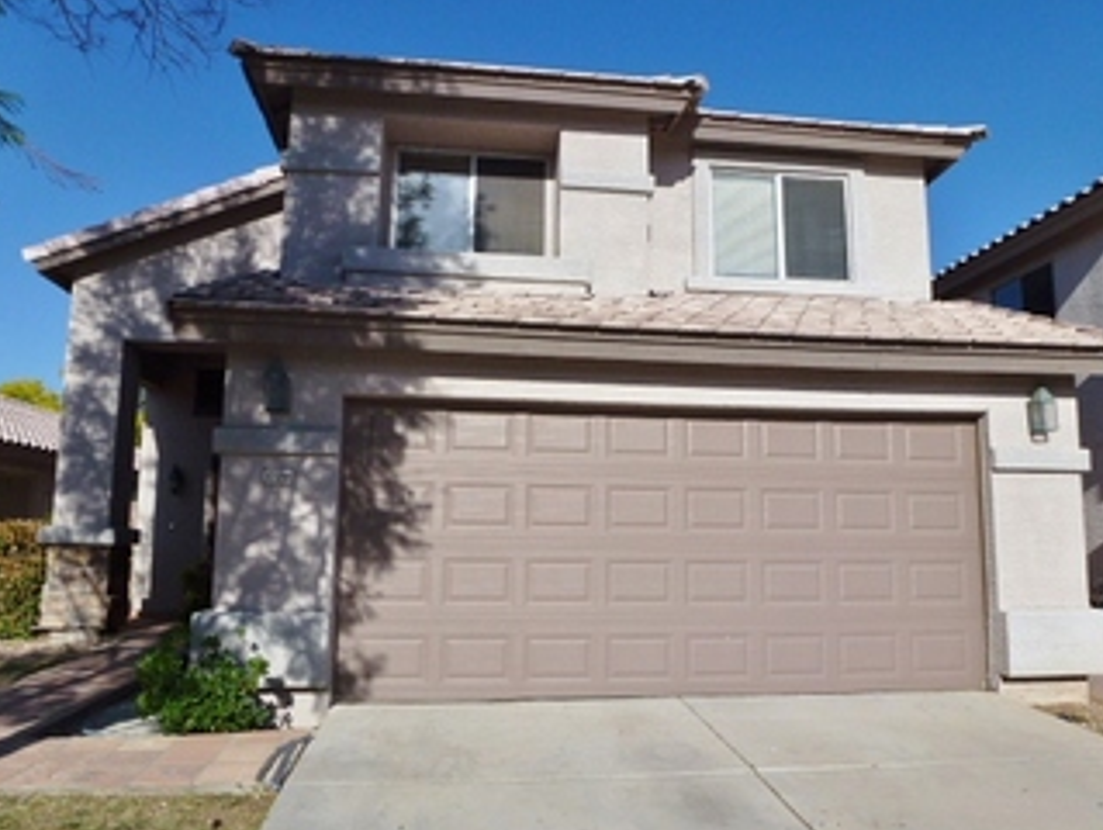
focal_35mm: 26
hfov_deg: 67.2
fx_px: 829
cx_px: 581
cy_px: 432
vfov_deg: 53.1
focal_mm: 4.3
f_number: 4
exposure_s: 1/1300
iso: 100
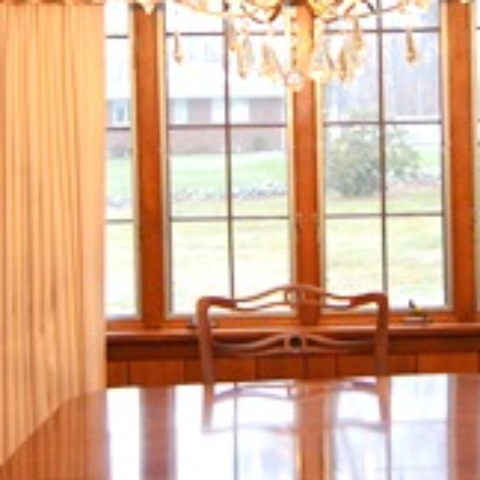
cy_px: 163
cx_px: 320
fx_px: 988
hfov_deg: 27.1
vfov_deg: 27.1
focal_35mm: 63
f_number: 4
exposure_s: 1/60
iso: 2500
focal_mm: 10
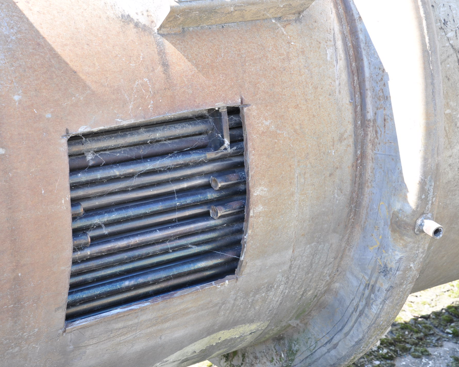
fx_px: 924
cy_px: 184
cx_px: 194
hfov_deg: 27.9
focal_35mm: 68
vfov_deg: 22.5
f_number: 10
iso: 200
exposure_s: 1/30
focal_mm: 40
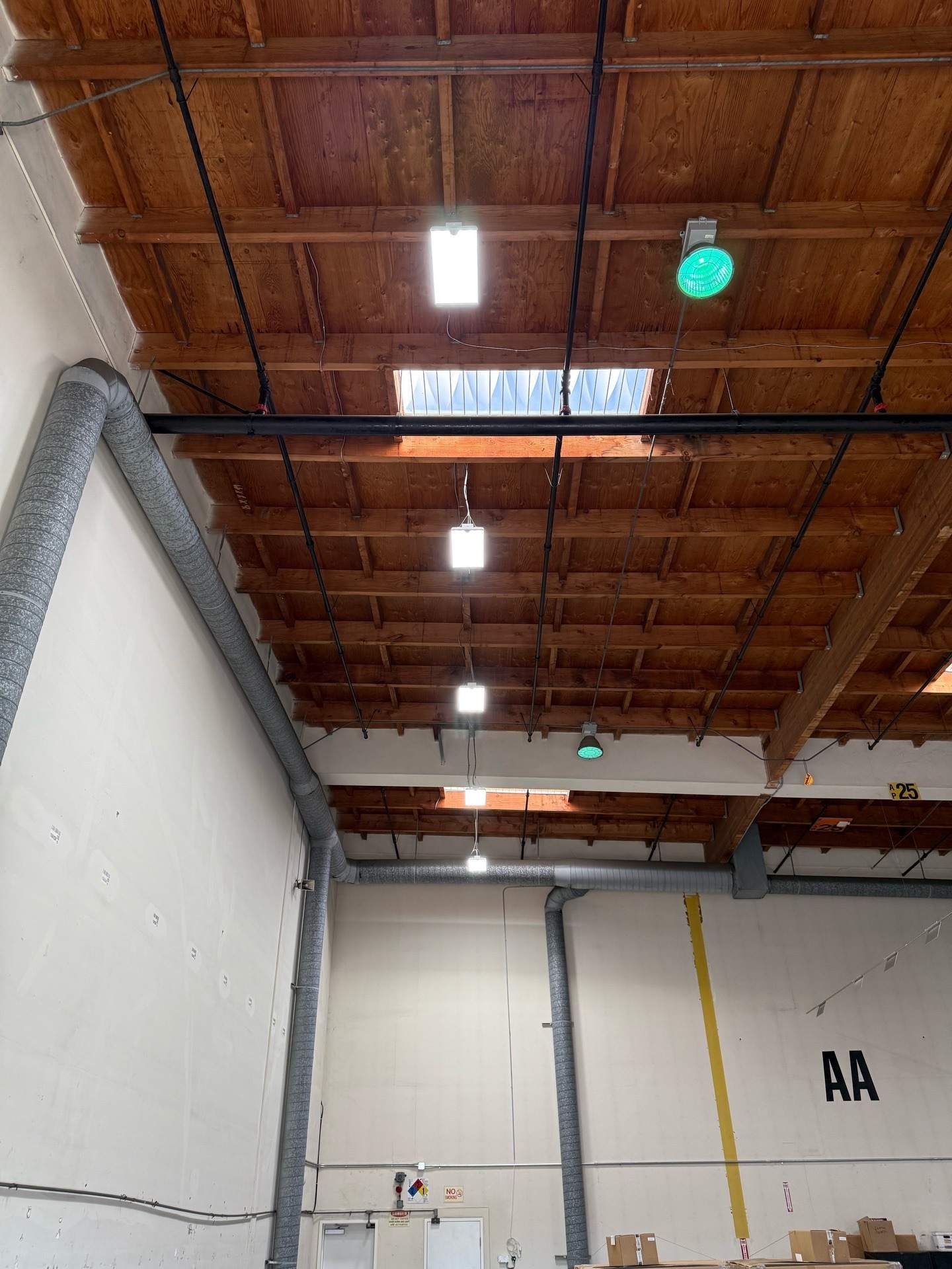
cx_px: 476
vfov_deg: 71.6
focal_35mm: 24
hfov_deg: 56.8
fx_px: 880
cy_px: 634
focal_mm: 6.76
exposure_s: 1/165
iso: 200
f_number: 1.78
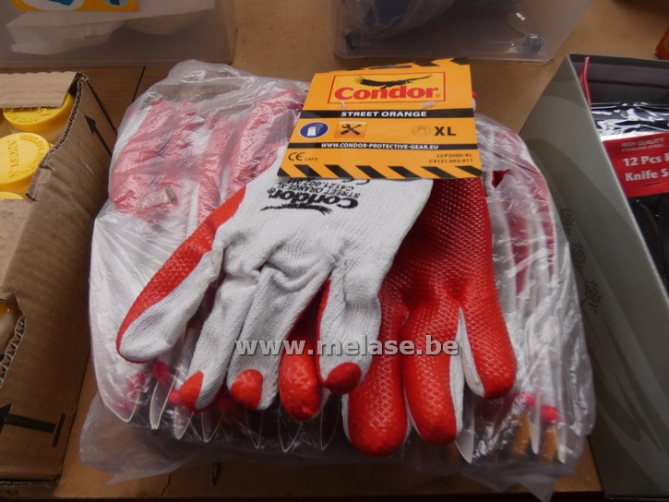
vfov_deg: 66.0
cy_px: 251
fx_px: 387
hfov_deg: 81.7
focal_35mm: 20
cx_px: 334
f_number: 2.8
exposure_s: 1/80
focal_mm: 3.6
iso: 80
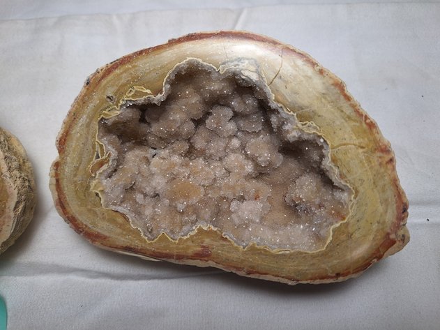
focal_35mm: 23
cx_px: 220
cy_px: 165
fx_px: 292
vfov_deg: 58.9
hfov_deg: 73.9
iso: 40
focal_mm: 5.54
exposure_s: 1/163
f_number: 1.8
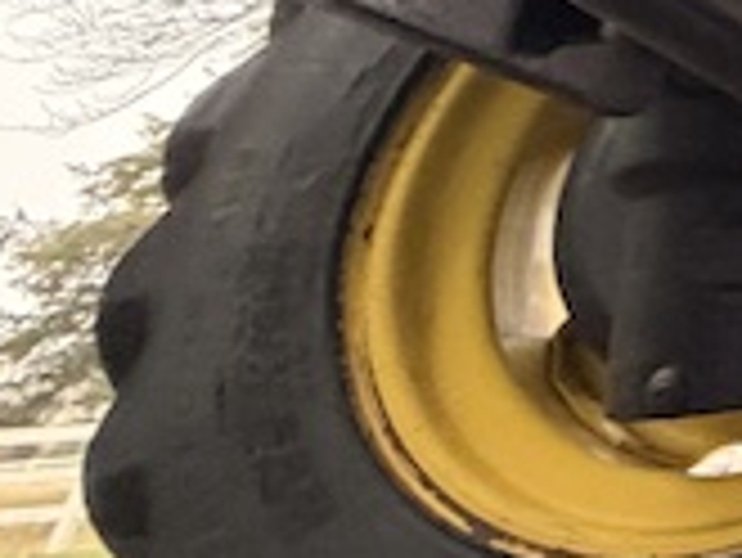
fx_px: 1459
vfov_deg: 18.4
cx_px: 1736
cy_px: -351
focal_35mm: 68
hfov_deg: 15.7
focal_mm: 2.22
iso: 320
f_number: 2.2
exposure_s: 1/91
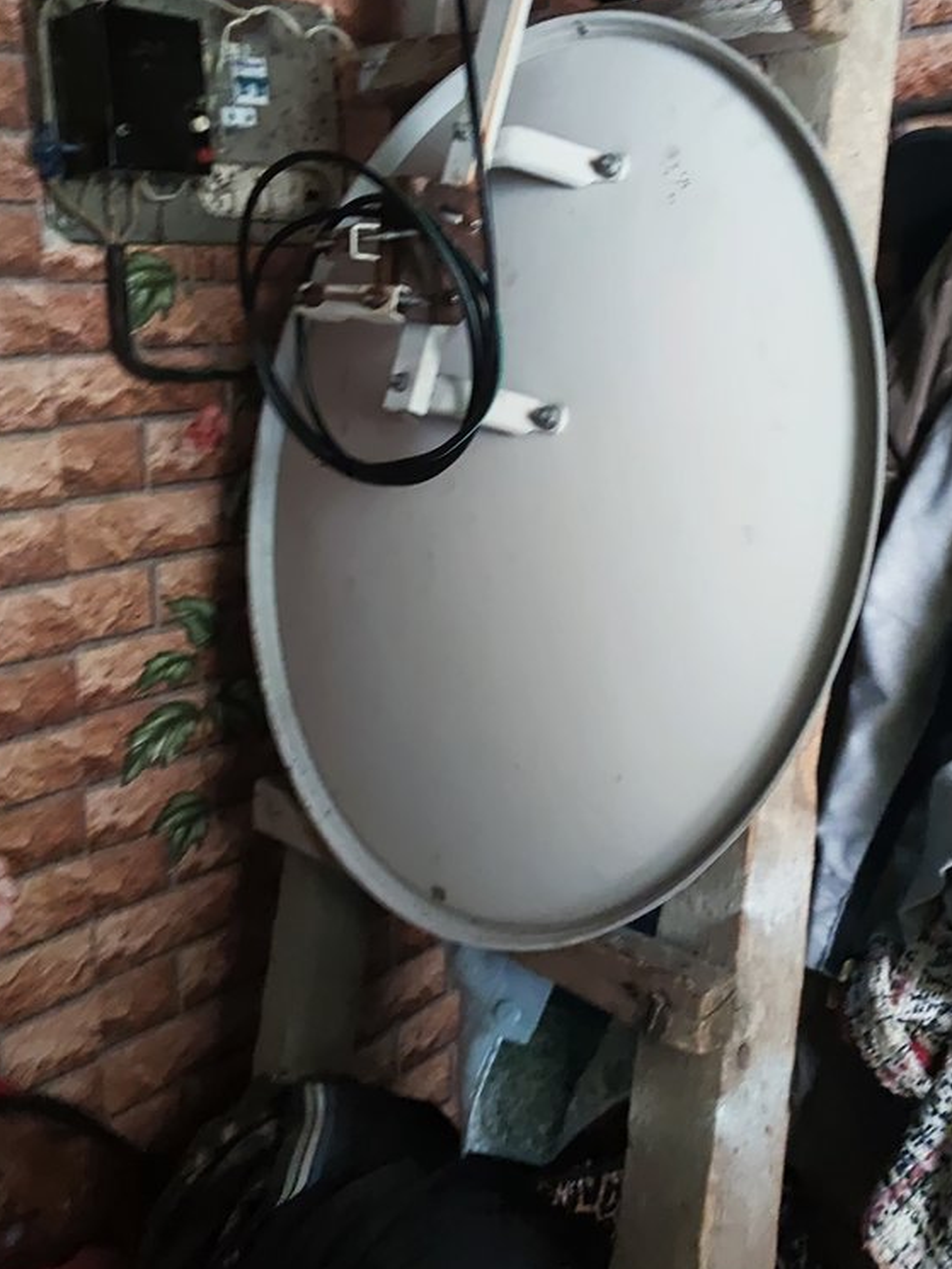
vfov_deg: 54.7
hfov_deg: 42.8
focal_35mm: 33
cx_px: 550
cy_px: 470
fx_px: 1210
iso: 2604
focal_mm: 6.72
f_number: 1.69
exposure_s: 1/13
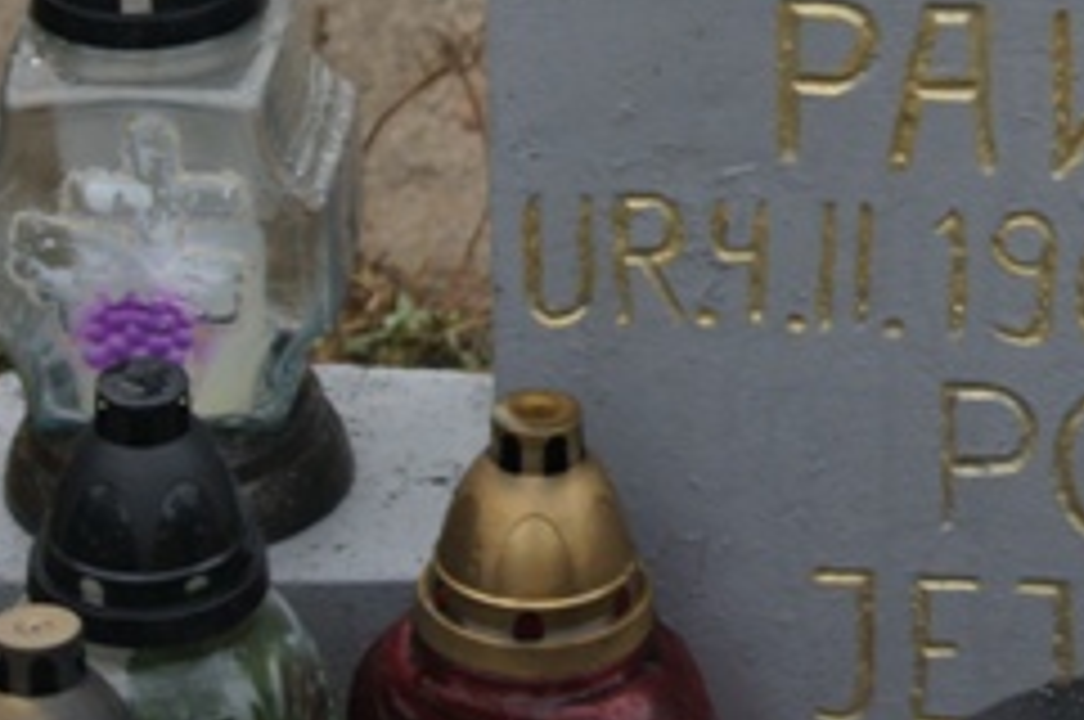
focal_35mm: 219
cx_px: 1192
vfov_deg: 6.2
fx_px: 6595
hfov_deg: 9.3
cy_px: 63
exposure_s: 1/100
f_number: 5.6
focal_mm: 55
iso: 320
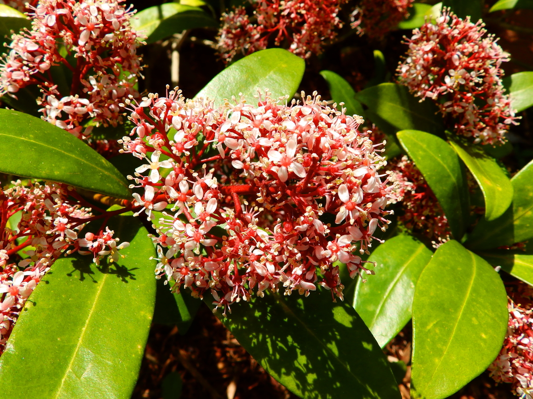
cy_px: 200
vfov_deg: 44.2
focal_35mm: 32
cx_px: 266
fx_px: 493
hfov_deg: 56.8
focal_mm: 5.7
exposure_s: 1/320
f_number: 4.5
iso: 80
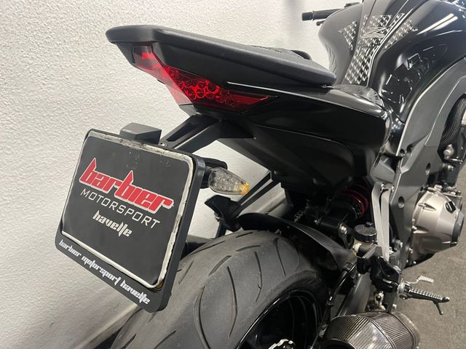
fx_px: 350
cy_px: 174
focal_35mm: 26
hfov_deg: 67.3
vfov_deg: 53.1
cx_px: 233
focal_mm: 5.1
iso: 200
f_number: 1.6
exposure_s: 1/50
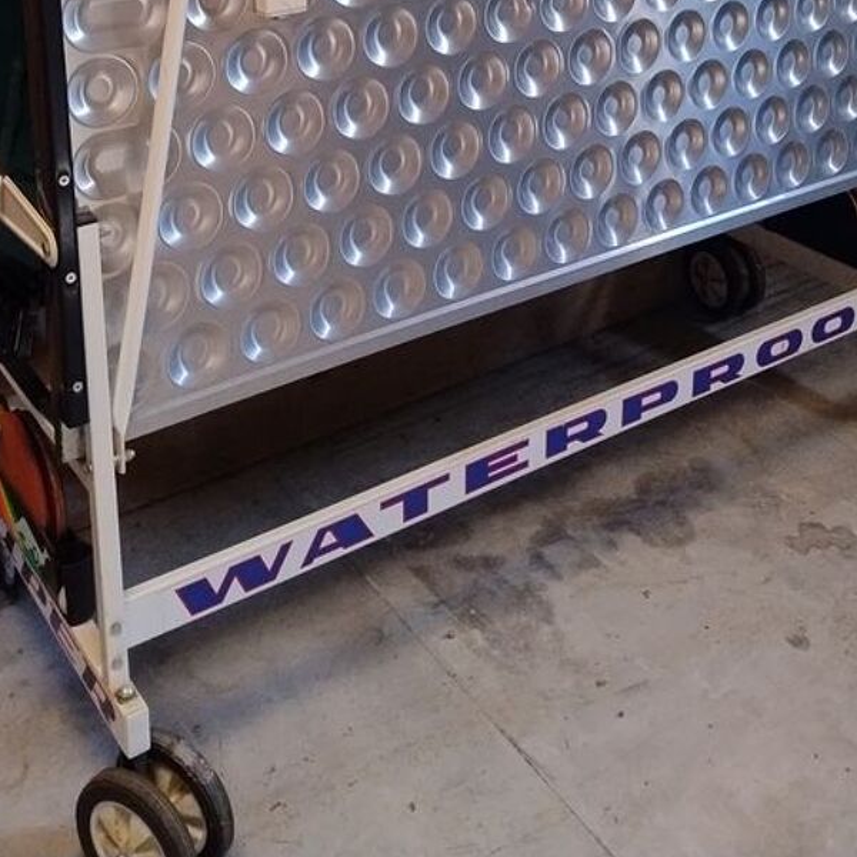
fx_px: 1316
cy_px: -90
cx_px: 428
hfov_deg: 36.1
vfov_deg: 31.8
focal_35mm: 47
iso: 994
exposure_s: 1/50
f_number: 1.8
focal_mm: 5.56
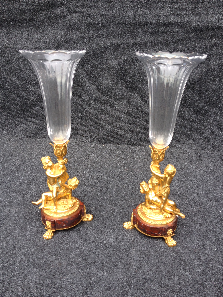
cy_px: 148
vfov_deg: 52.6
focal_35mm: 35
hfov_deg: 40.7
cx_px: 112
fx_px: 301
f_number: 2.4
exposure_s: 1/308
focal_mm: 4.28
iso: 50
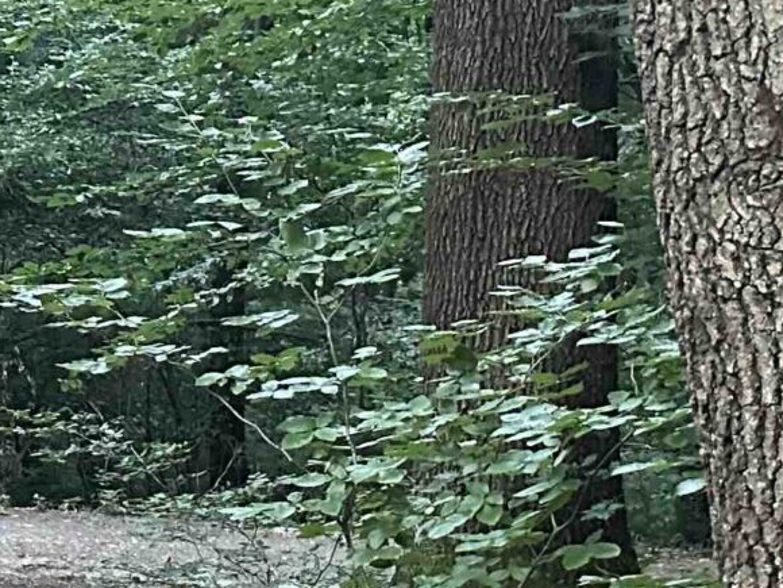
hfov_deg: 17.1
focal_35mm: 106
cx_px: -316
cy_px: 585
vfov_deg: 13.8
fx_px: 2398
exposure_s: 1/41
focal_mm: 6.86
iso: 1000
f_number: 1.78
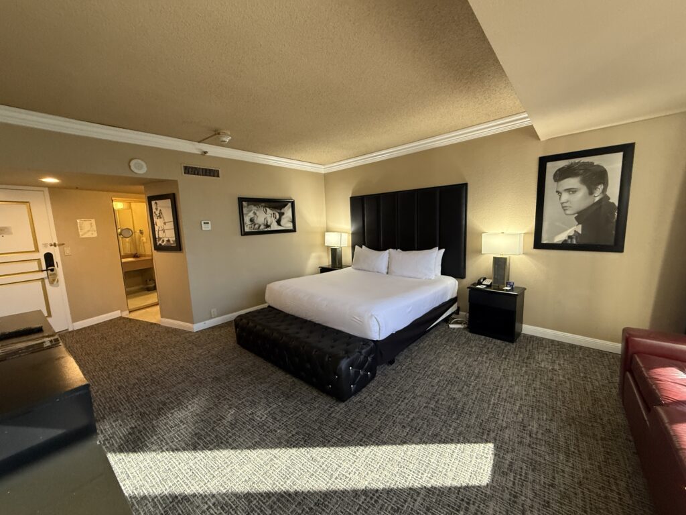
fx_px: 277
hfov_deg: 102.1
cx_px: 343
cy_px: 258
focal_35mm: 14
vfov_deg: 85.7
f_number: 2.2
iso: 320
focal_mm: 2.22
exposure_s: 1/60
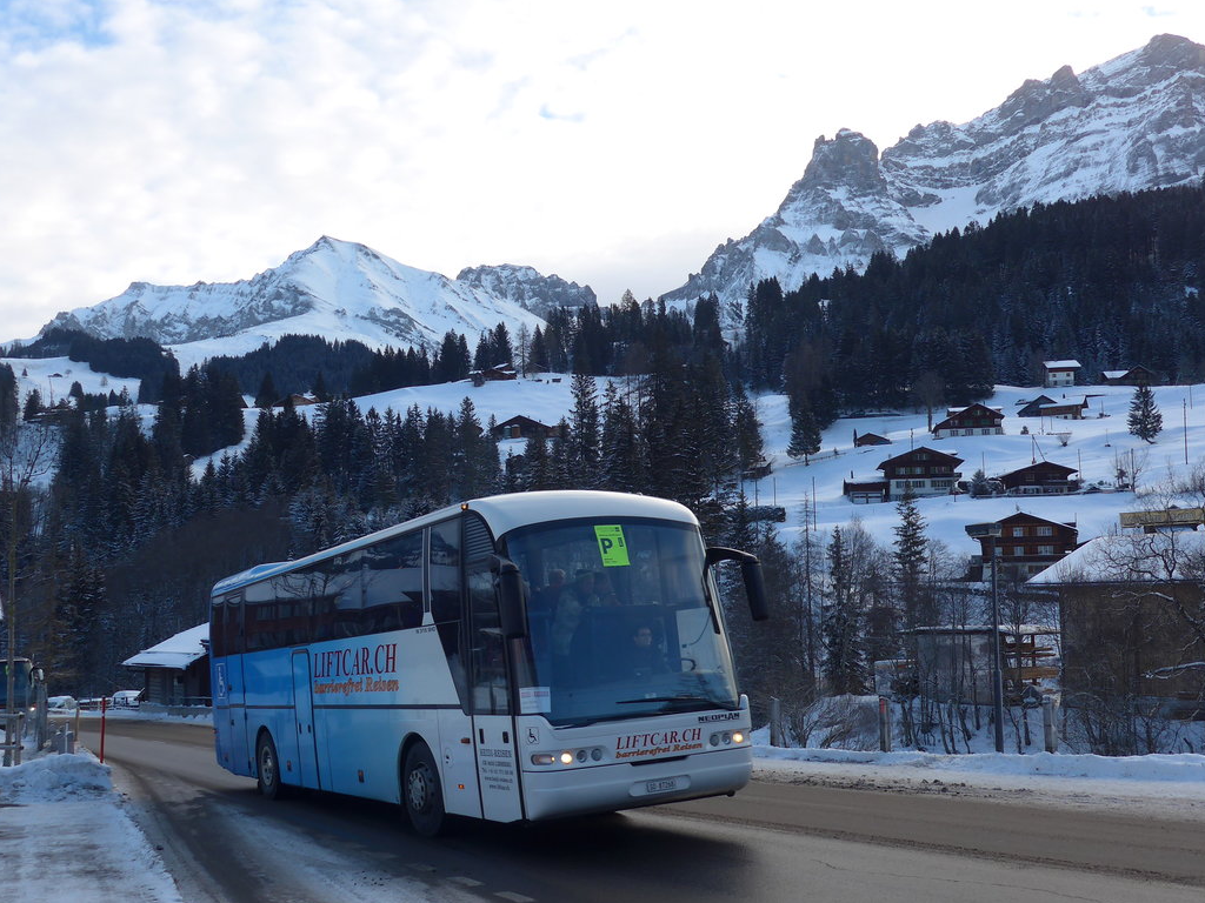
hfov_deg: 53.7
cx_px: 512
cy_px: 506
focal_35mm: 34
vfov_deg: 41.7
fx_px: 1184
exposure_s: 1/400
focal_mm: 6
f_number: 2.8
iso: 80
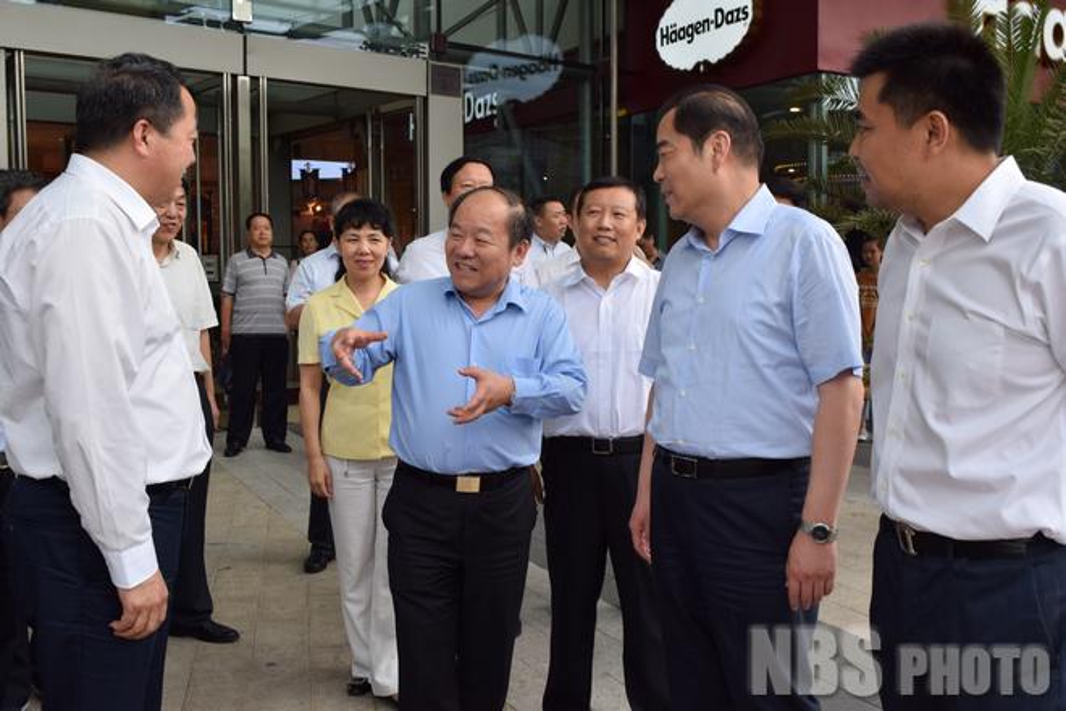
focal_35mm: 36
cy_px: 356
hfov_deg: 53.1
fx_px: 1066
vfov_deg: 36.9
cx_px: 533
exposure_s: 1/200
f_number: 7.1
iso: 400
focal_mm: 24
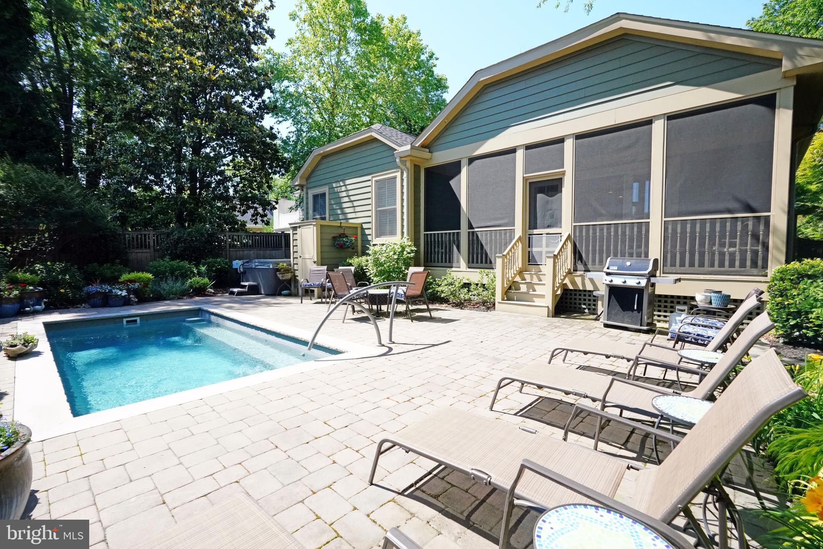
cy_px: 274
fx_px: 366
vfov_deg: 73.8
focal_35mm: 16
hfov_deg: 96.7
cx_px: 412
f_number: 9
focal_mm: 16
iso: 8000
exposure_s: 1/2500
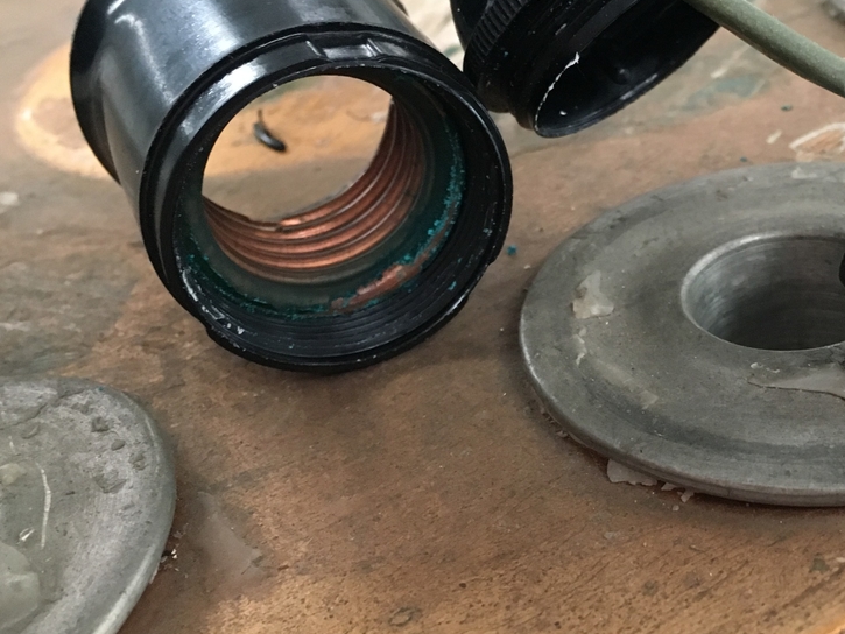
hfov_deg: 38.8
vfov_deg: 30.3
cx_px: 615
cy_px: 297
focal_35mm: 48
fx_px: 1172
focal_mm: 4.15
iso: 200
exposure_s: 1/25
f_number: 2.2
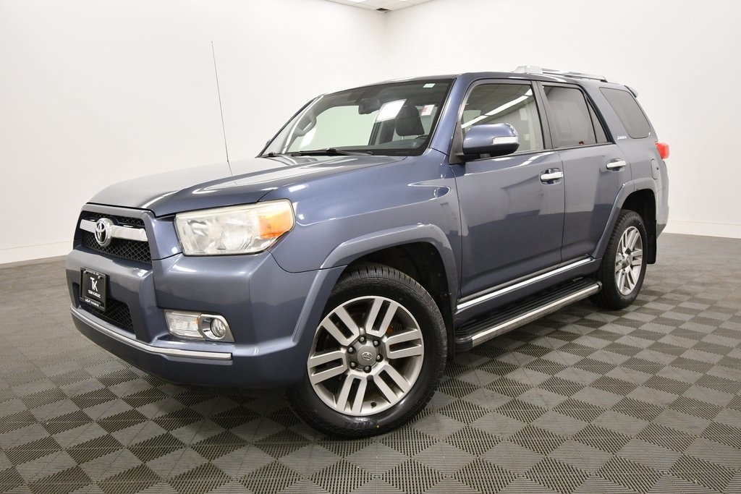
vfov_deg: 47.9
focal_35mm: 27
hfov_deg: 67.4
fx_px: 556
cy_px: 247
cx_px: 370
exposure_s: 1/125
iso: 1100
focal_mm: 18
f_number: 5.6
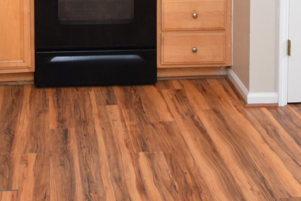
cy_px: -104
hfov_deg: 29.5
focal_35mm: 68
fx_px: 566
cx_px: 98
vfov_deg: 17.9
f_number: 5
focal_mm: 13
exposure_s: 1/60
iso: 1100
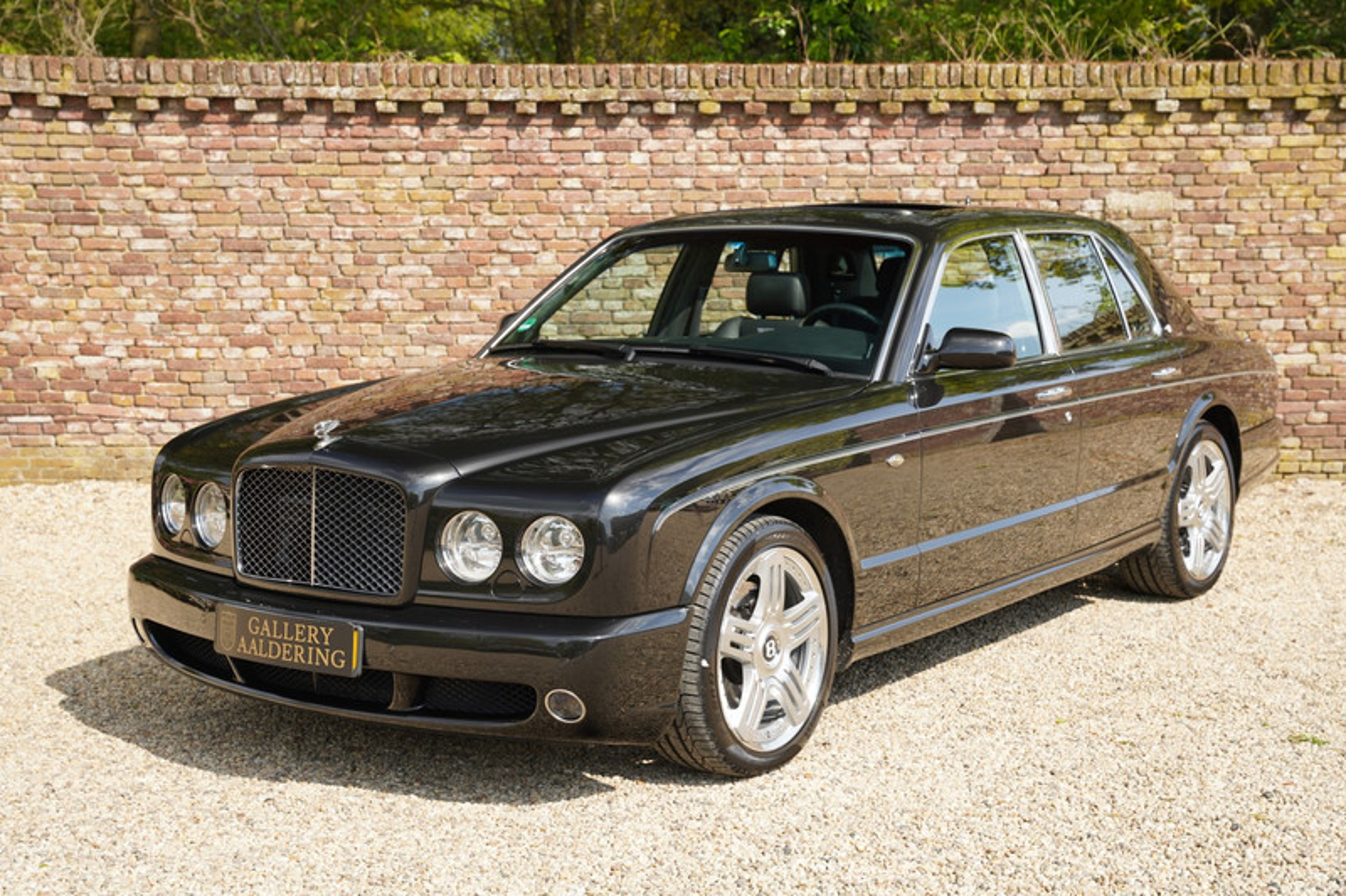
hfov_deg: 37.7
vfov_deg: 25.6
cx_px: 673
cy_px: 448
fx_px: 1970
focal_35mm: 53
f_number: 5.6
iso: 100
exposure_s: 1/125
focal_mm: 52.7
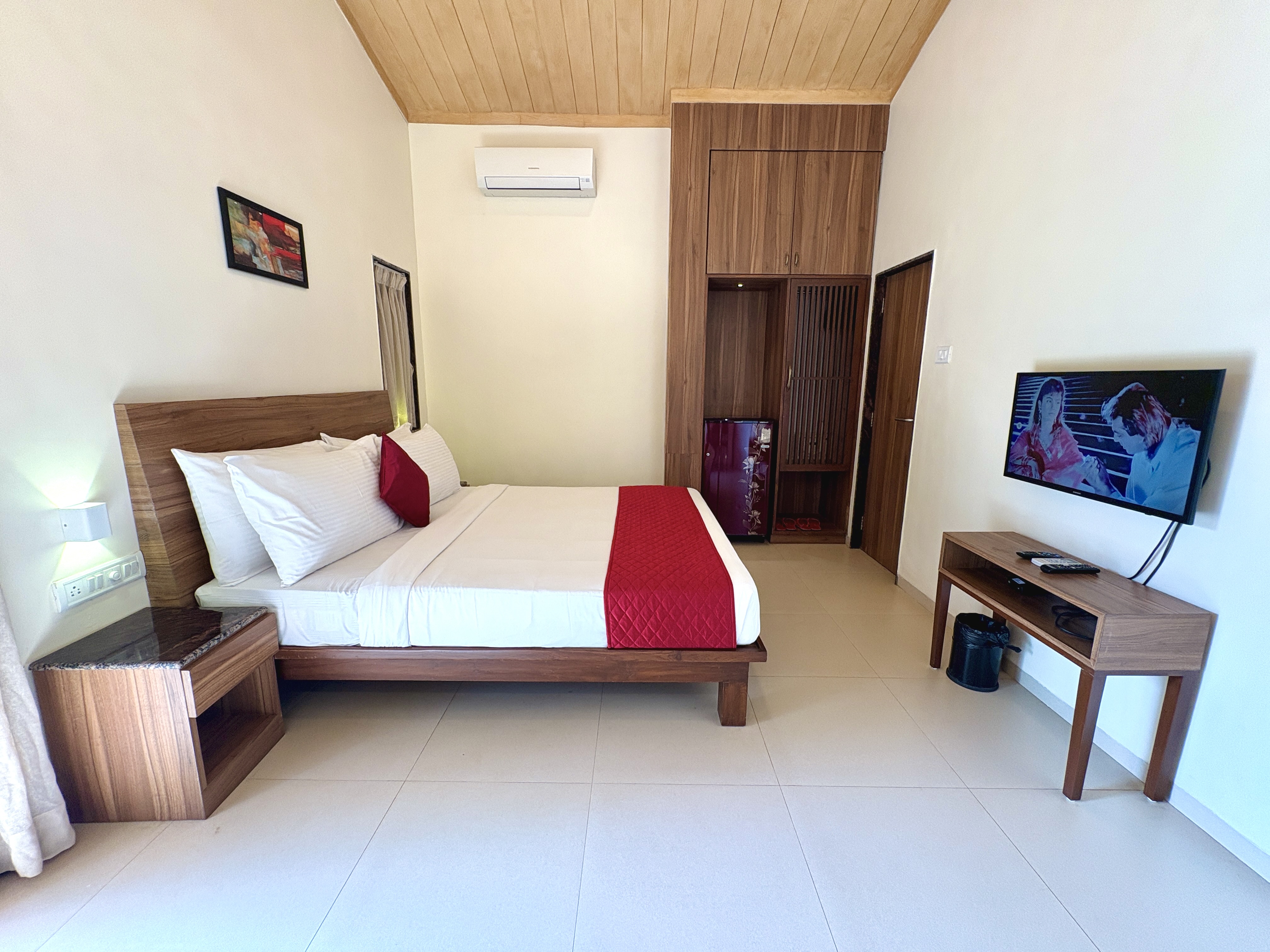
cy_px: 476
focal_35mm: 14
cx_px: 635
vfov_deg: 85.7
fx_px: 514
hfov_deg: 102.1
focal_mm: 2.22
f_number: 2.2
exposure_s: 1/100
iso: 100
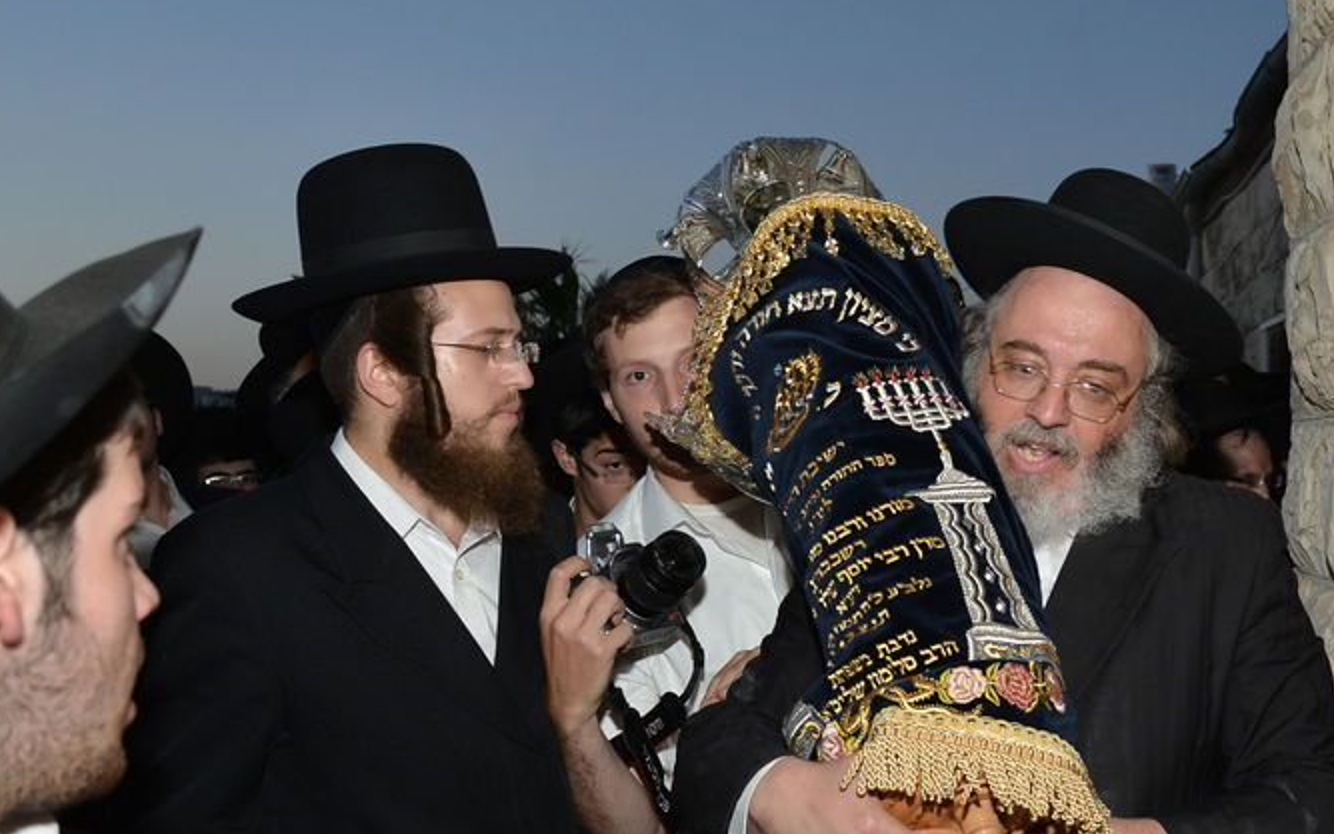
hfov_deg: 43.4
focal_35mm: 44
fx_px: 1600
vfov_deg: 29.0
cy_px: 548
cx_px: 1046
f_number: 5
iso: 500
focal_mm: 24
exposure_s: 1/200
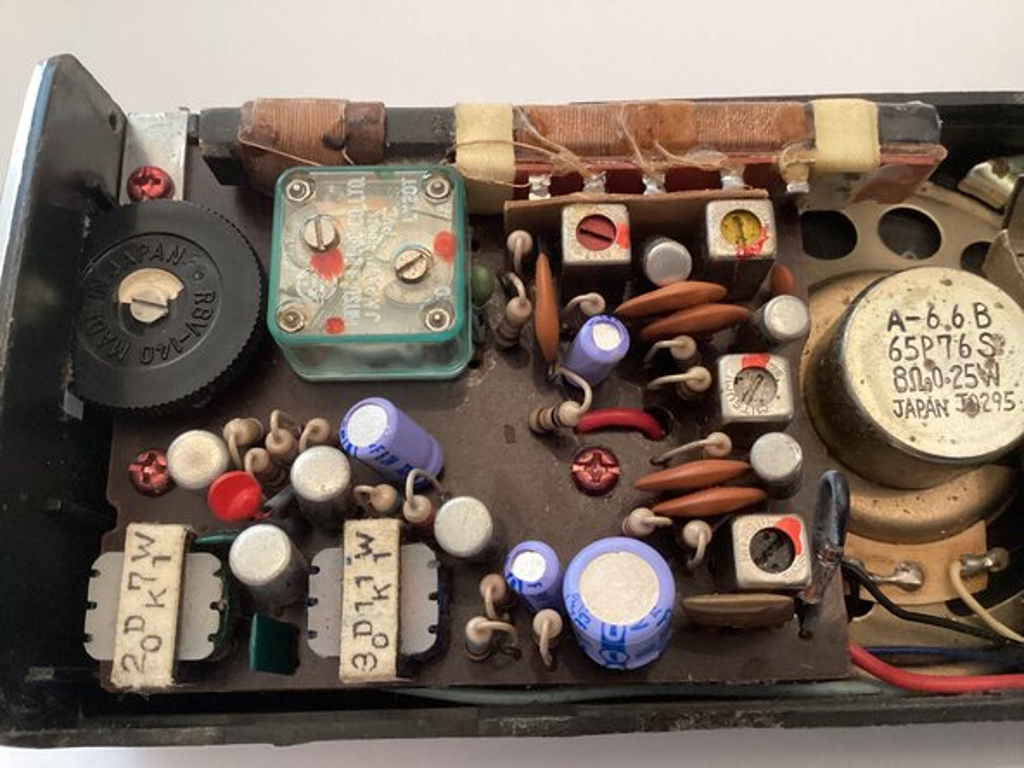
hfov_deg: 58.4
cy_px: 384
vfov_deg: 45.4
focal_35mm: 31
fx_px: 917
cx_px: 512
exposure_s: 1/24
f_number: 2.4
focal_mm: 3.3
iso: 640
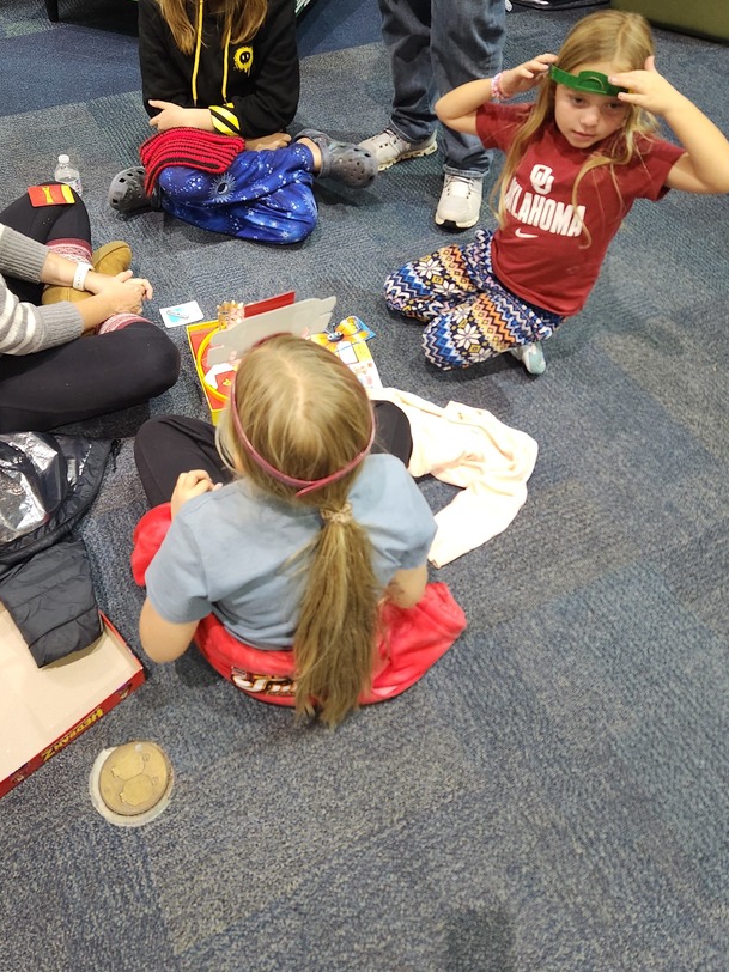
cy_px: 400
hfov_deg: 48.0
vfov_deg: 61.2
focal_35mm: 29
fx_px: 814
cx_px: 296
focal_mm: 5.4
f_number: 1.8
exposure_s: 1/120
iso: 800
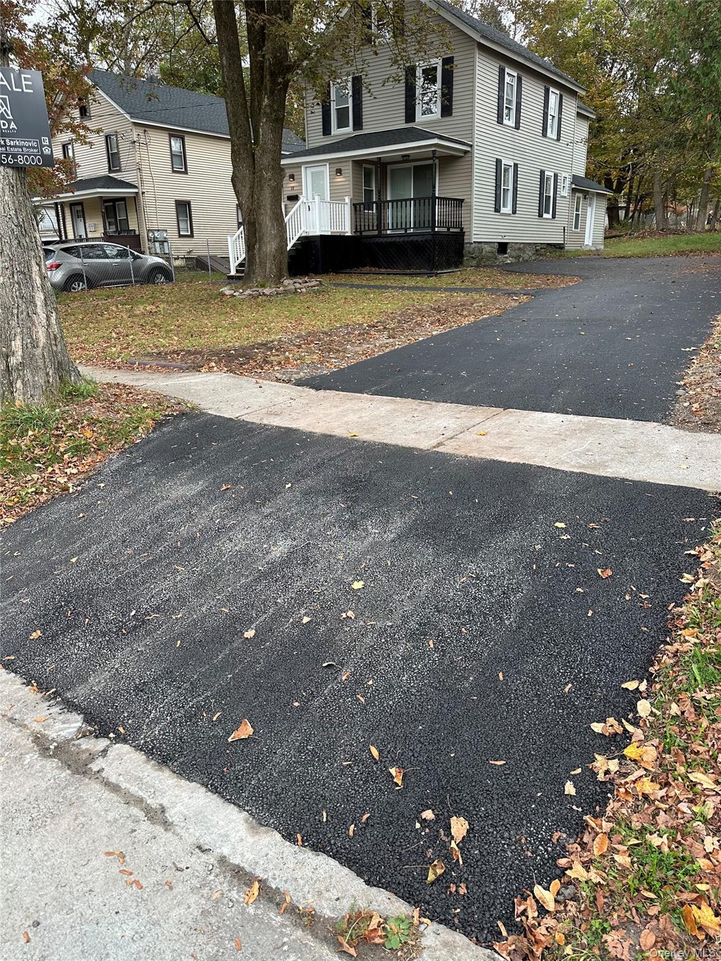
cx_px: 360
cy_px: 480
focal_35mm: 24
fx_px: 667
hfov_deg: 56.8
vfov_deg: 71.6
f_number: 1.78
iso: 80
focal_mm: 6.86
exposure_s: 1/373
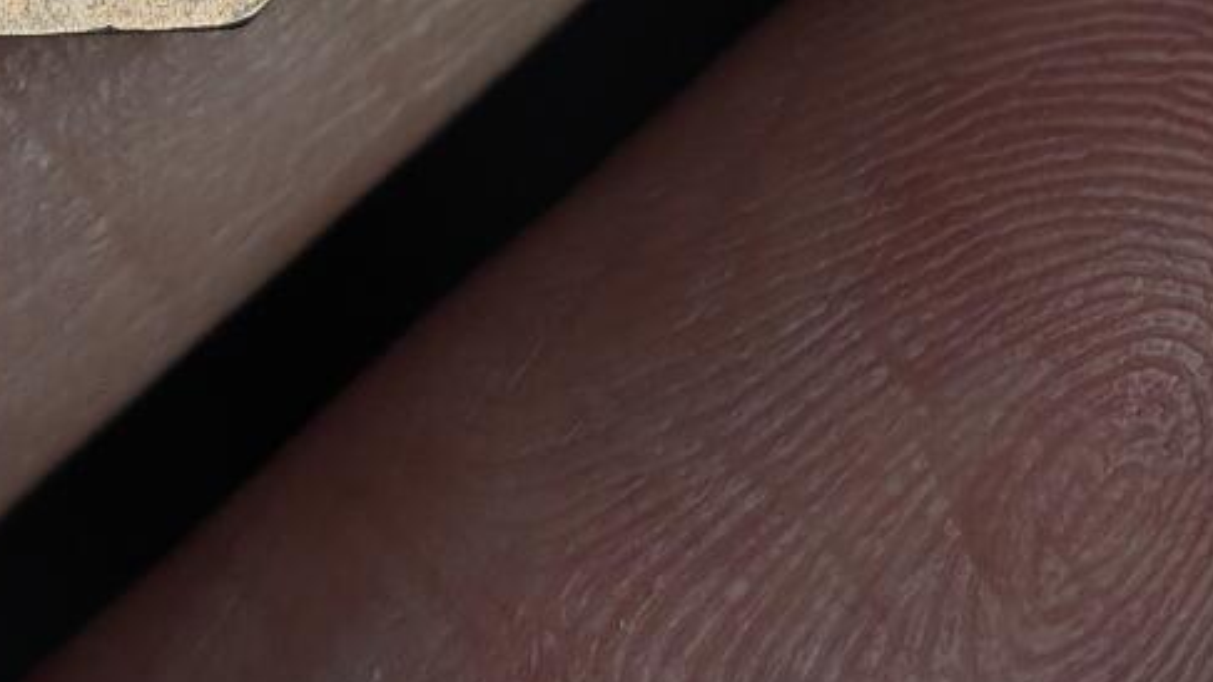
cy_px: -869
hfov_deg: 7.1
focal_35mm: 302
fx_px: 9714
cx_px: -384
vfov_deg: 4.0
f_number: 1.8
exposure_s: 1/100
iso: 250
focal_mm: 12.28
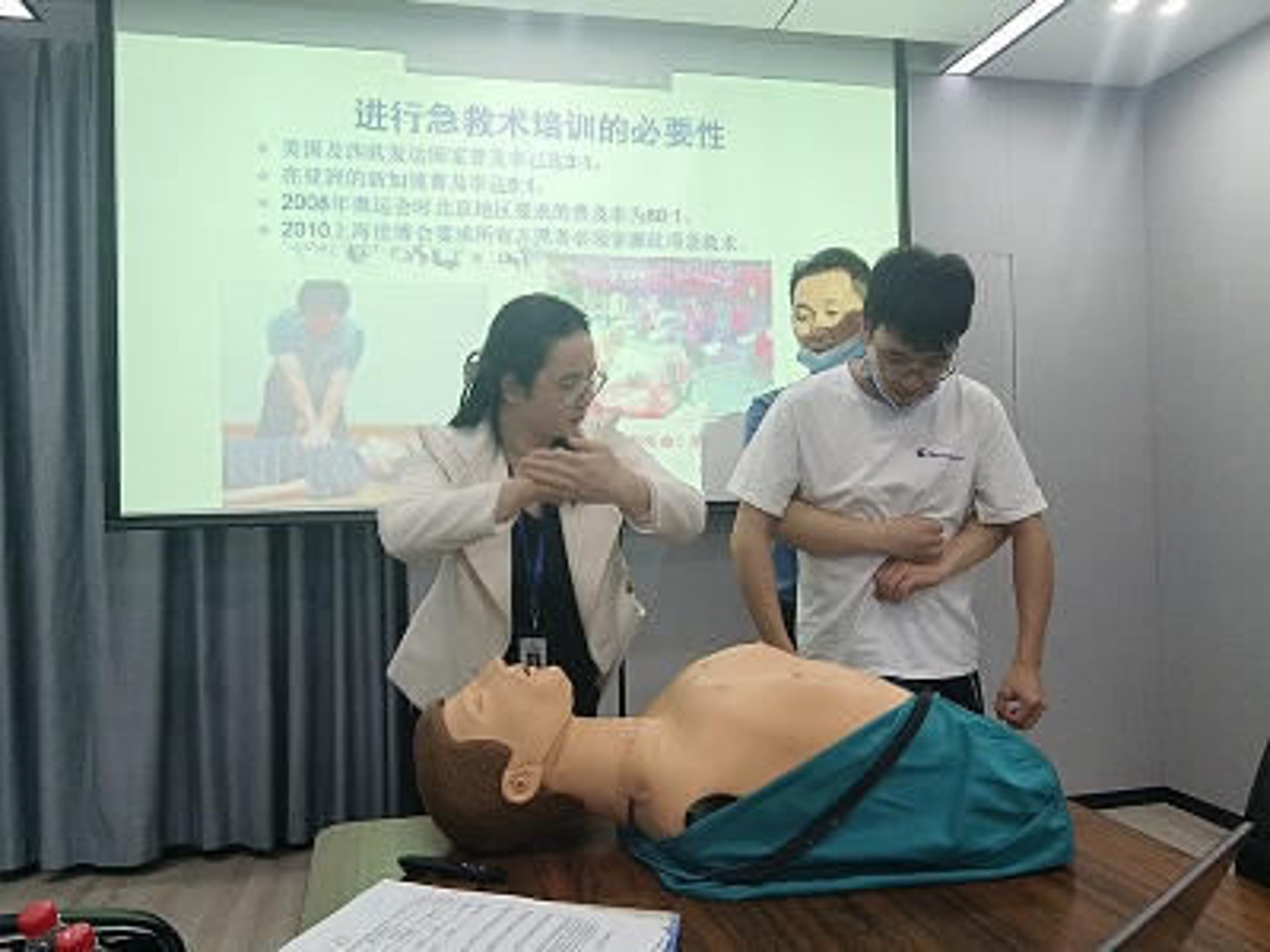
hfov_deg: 65.3
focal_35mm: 27
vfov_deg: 51.4
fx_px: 991
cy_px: 476
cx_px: 635
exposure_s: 1/50
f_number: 1.9
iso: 261
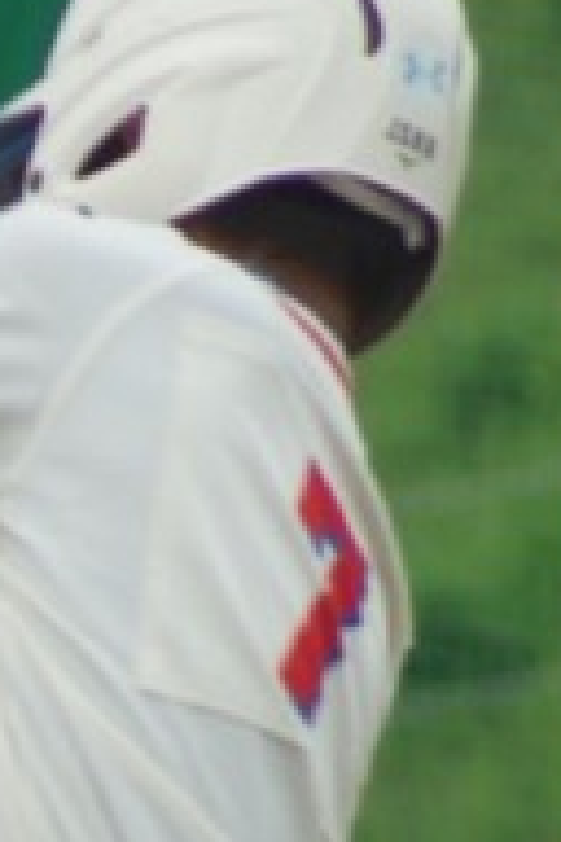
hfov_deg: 0.8
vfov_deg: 1.1
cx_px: -504
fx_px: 42352
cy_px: 1232
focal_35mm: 1812
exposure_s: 1/500
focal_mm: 210
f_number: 6.3
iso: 100
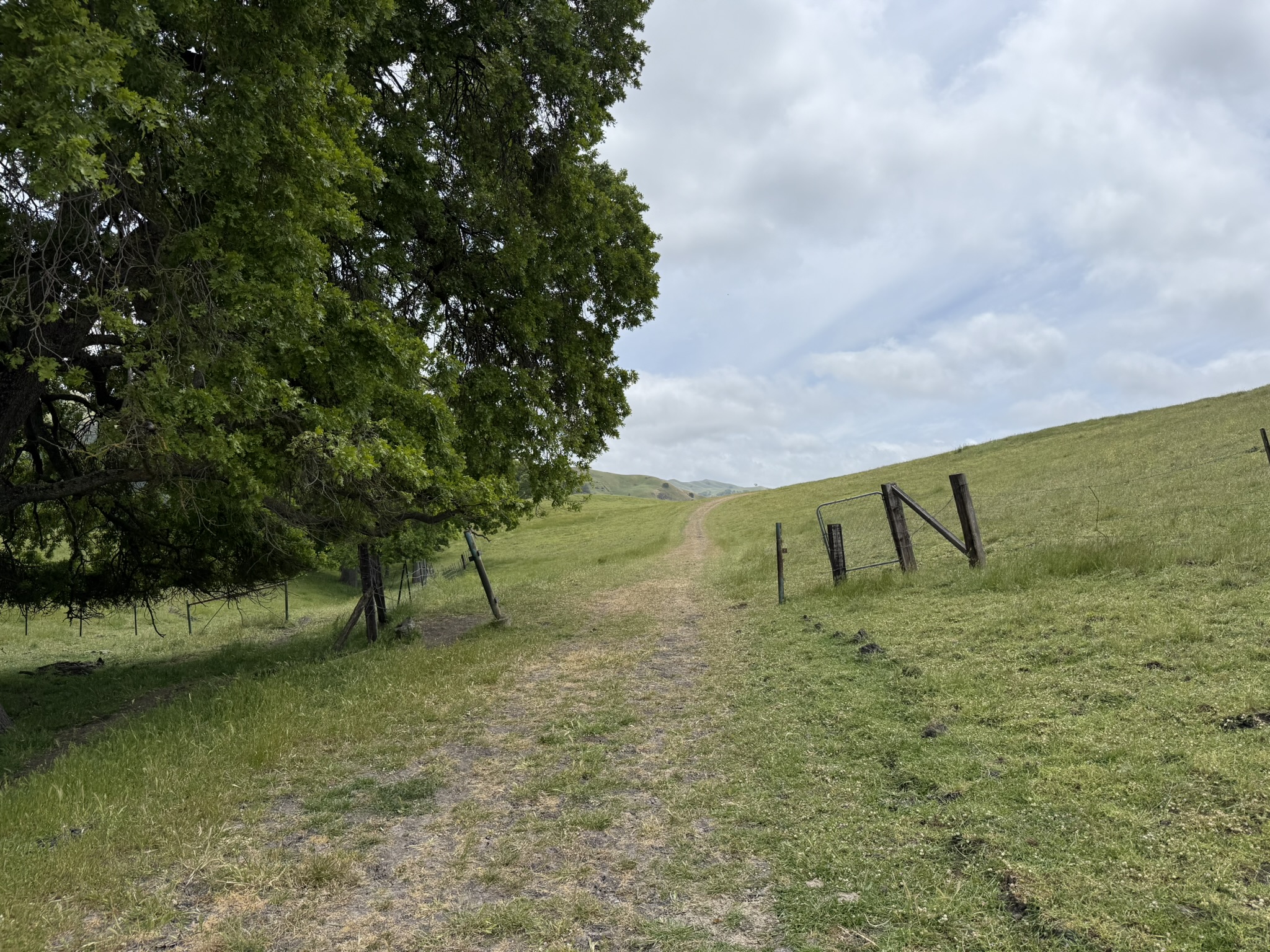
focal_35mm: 24
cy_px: 476
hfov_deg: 71.6
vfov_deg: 56.8
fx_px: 881
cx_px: 635
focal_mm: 6.76
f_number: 1.78
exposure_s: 1/7353
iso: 80
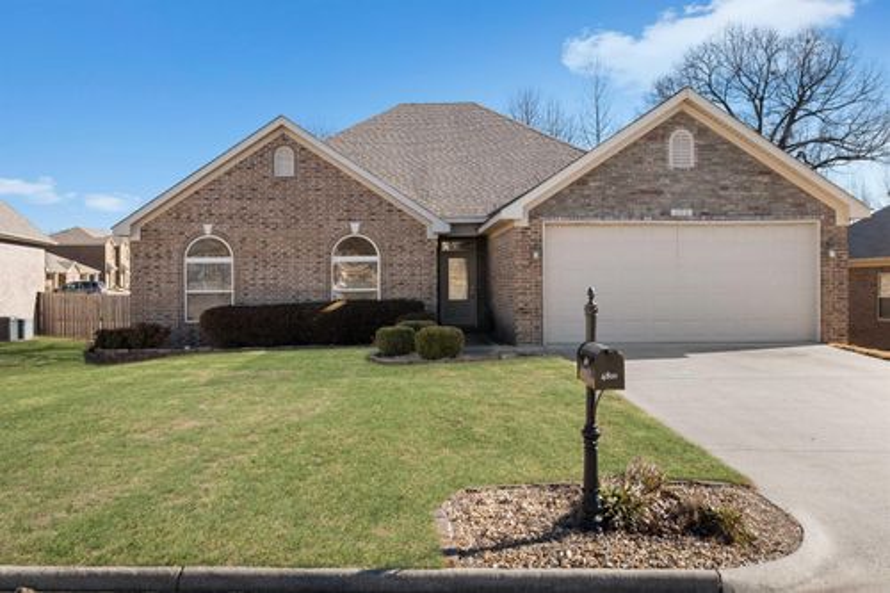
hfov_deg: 54.5
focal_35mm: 35
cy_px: 296
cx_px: 445
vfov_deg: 37.8
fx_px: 865
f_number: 6.3
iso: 100
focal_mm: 35
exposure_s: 1/800
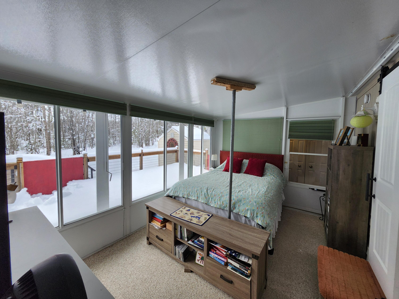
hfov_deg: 106.2
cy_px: 150
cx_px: 200
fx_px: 150
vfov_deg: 89.9
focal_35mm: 13
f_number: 2.2
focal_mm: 1.74
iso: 40
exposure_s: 1/376
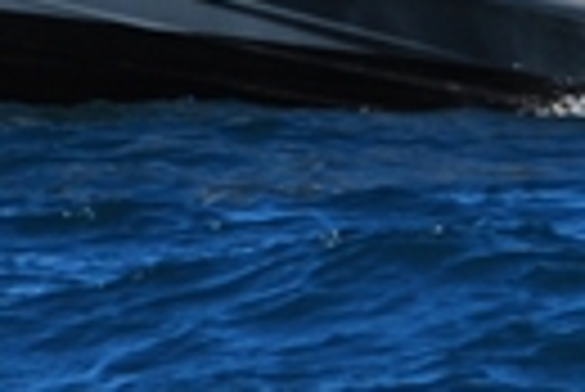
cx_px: 990
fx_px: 25979
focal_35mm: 1597
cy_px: -128
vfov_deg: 0.9
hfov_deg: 1.3
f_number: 5
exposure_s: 1/1600
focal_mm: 135
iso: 200
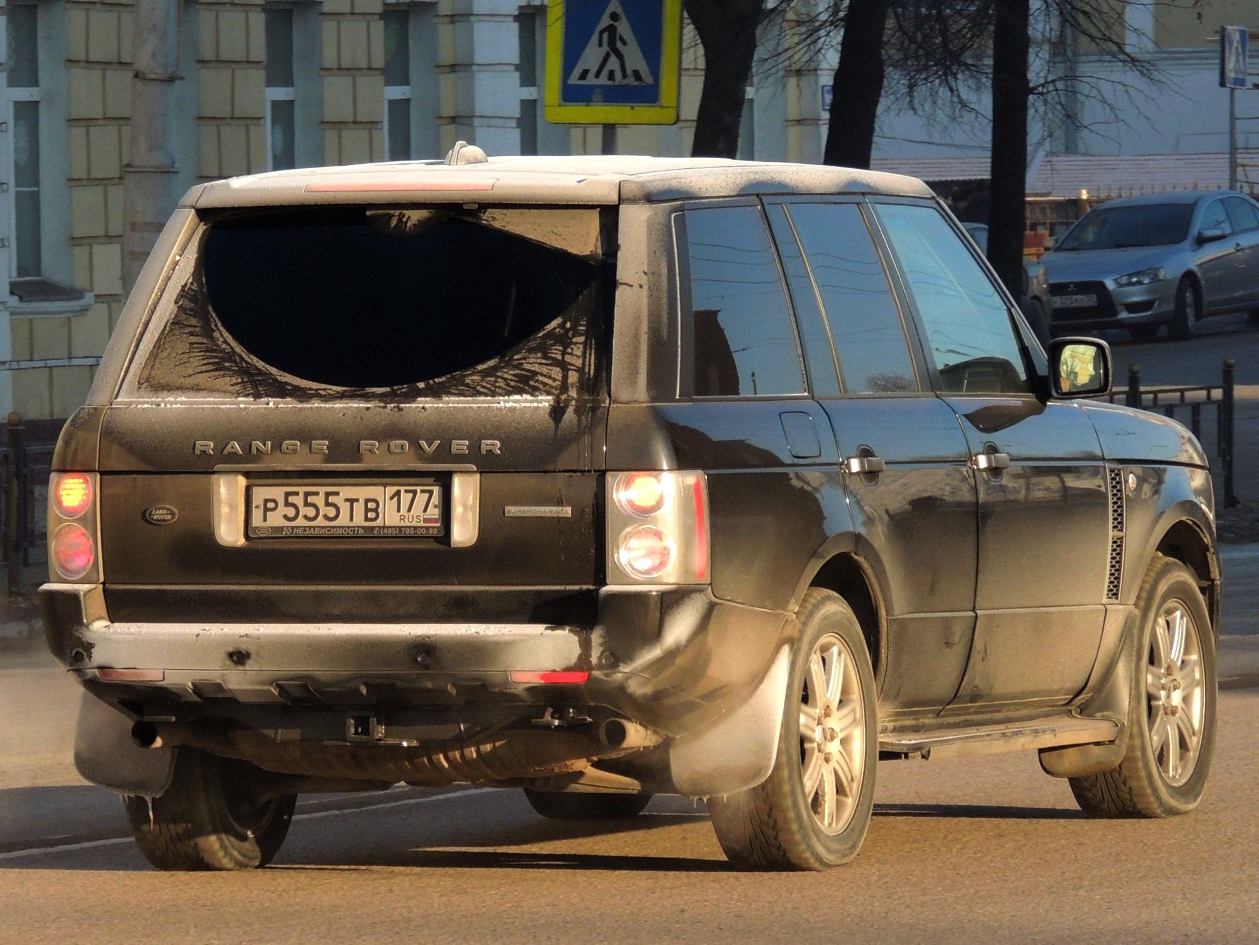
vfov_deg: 6.6
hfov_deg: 8.8
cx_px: 630
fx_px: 8183
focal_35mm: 225
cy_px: 472
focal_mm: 40.1
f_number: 4.6
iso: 280
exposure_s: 1/500
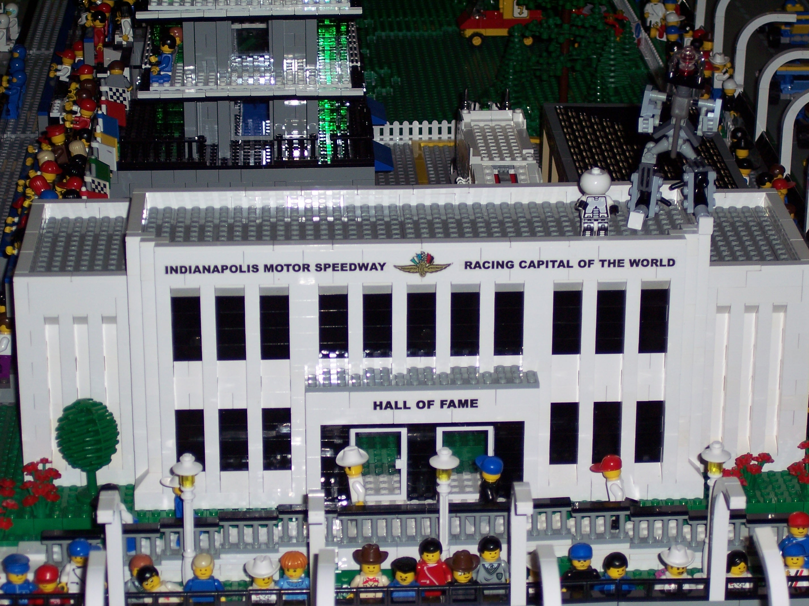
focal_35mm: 117
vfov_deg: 12.7
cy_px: 303
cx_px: 404
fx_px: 2734
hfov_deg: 16.8
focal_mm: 24
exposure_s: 1/125
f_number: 4.8
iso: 100
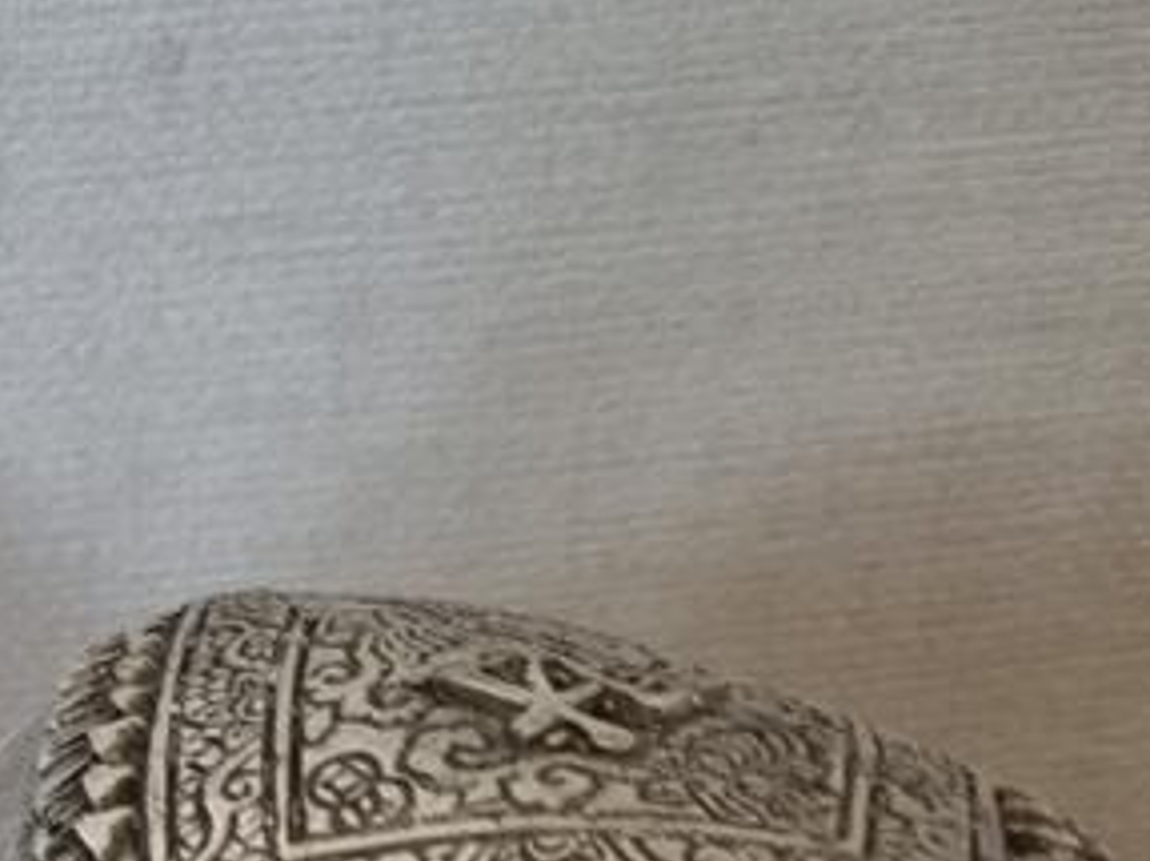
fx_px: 3852
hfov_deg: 16.1
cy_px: 1566
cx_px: -365
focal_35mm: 116
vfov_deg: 11.8
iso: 320
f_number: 1.8
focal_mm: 5.4
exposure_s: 1/40
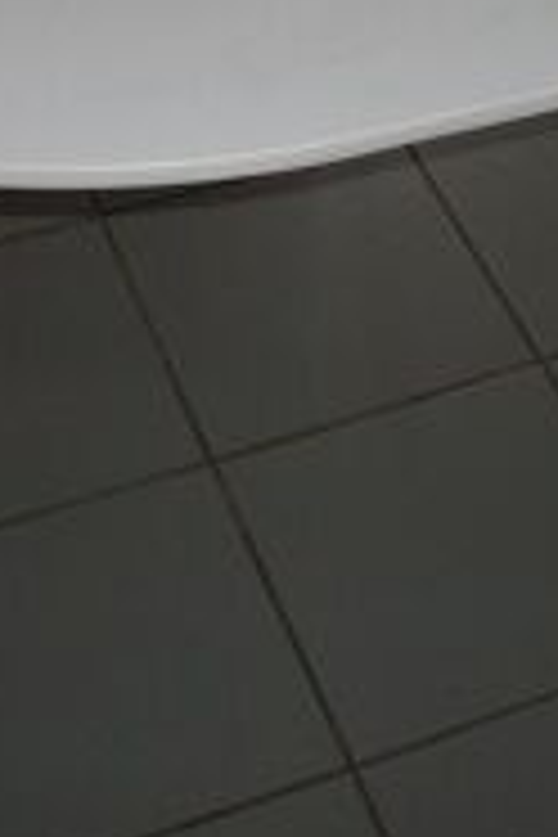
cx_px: 472
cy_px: 90
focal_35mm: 83
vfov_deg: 23.8
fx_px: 1930
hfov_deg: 16.3
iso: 150
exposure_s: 1/40
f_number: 2.9
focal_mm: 5.7
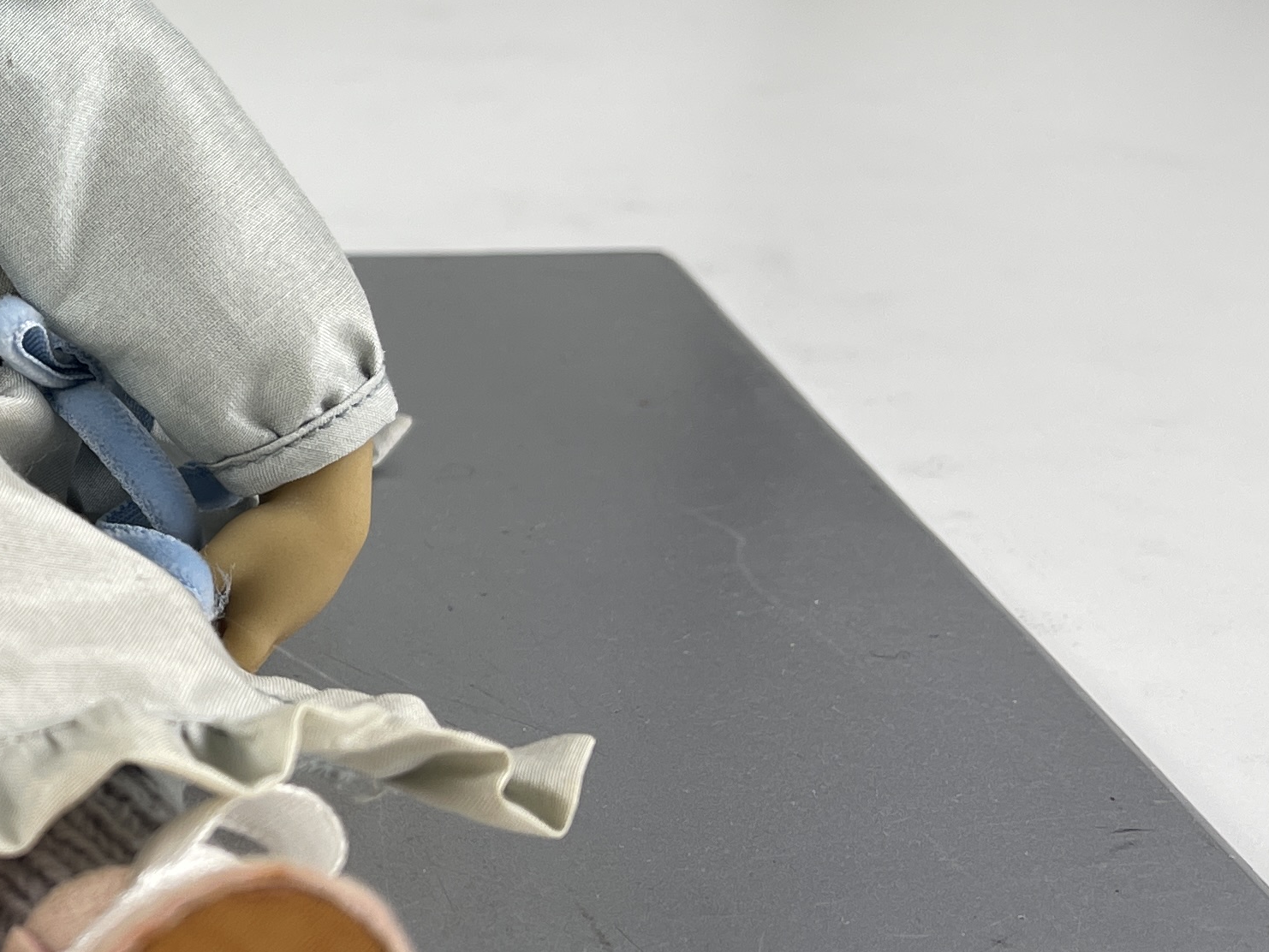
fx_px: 2493
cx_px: -295
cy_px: 279
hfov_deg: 25.3
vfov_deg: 21.5
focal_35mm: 68
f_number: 1.6
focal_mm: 5.1
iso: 32
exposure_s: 1/114
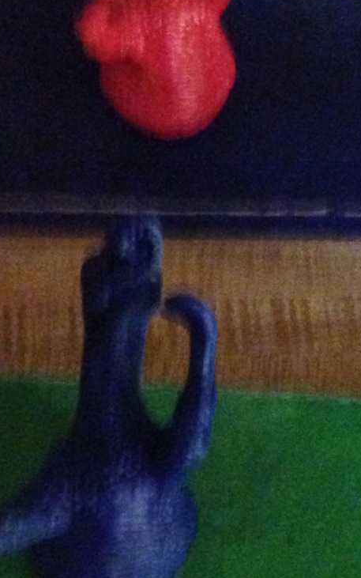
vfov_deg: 21.2
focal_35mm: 98
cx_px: 417
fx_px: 1542
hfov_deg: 13.0
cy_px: 232
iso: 800
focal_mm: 4.12
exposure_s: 1/15
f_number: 2.4
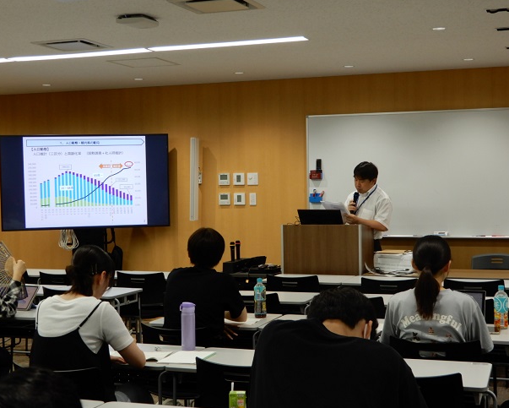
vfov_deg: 27.6
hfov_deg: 34.1
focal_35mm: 55
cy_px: 201
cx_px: 268
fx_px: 829
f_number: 4
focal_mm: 8.9
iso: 160
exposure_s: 1/30
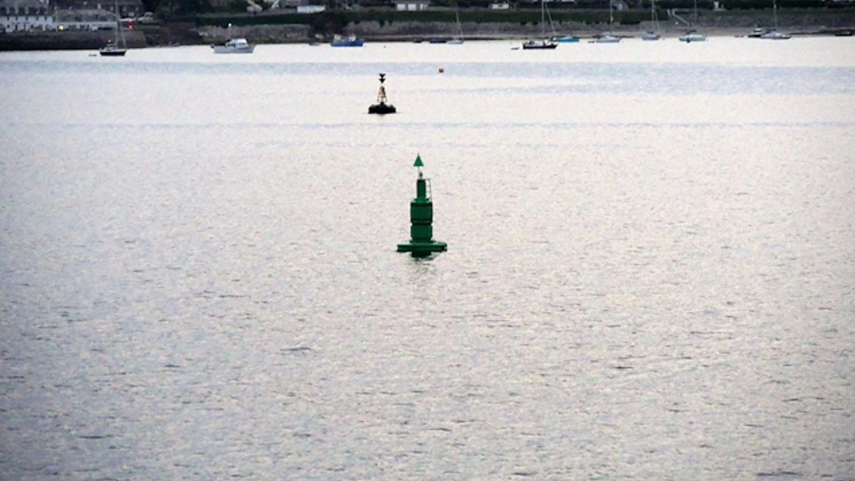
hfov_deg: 9.7
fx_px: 5056
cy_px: 203
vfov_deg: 5.4
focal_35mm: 223
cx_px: 427
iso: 3200
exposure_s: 1/160
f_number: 5.4
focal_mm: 102
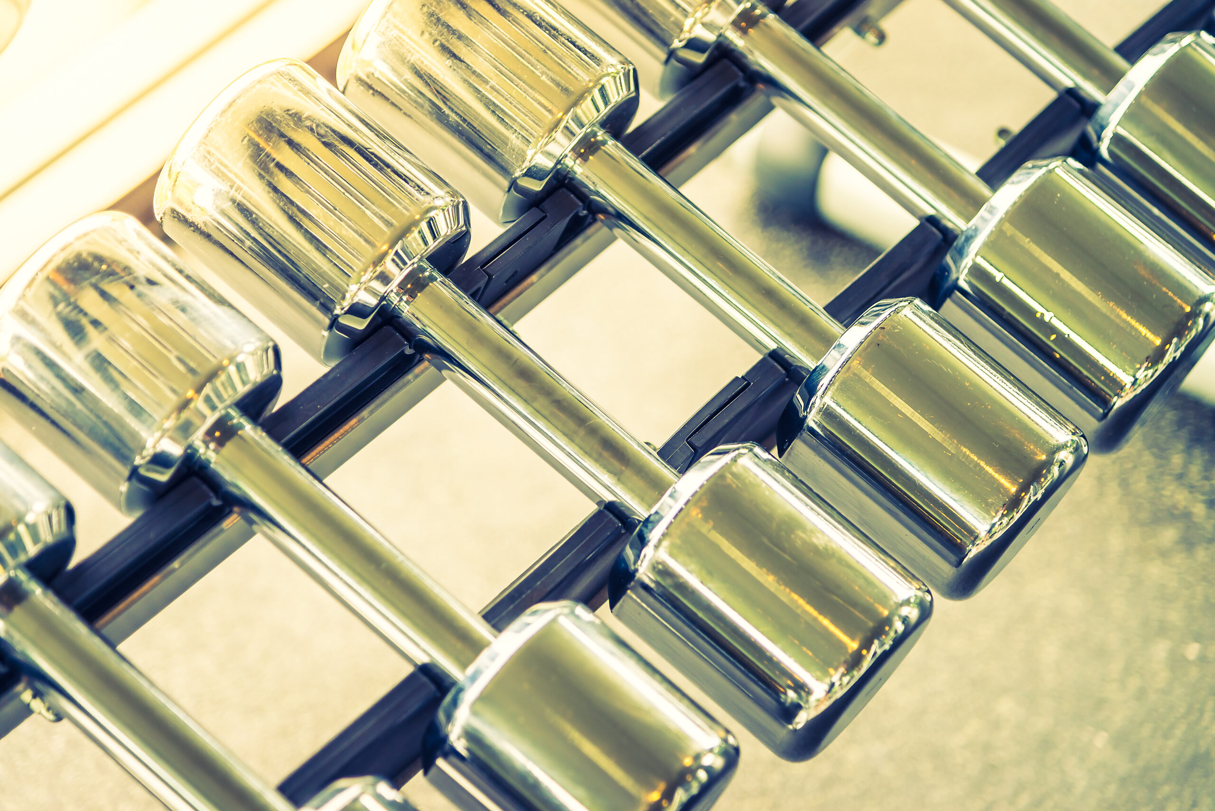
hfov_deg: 17.1
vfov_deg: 11.4
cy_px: 406
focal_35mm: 120
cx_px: 608
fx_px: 4051
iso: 200
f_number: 4
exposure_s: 1/200
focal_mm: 120
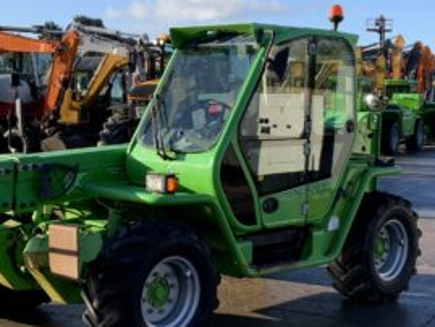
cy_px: 186
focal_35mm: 69
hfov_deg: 28.1
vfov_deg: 21.3
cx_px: 178
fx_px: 867
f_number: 1.8
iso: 16
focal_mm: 3
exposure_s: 1/1035
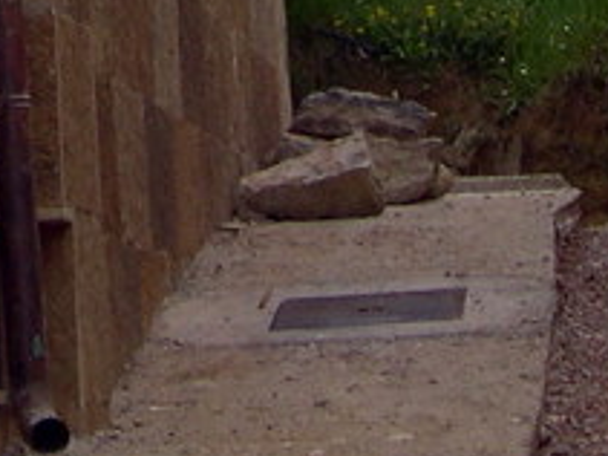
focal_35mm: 216
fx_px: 3792
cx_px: -251
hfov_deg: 9.0
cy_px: -649
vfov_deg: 6.5
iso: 100
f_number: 2.8
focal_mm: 8
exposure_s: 1/299
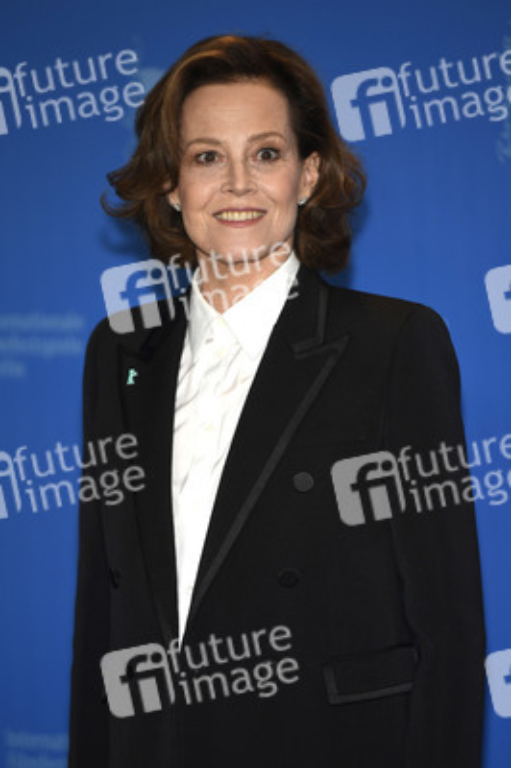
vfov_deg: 10.3
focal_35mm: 200
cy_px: 384
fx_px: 4265
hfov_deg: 6.9
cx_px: 256
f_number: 3.5
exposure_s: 1/500
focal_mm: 200
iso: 640
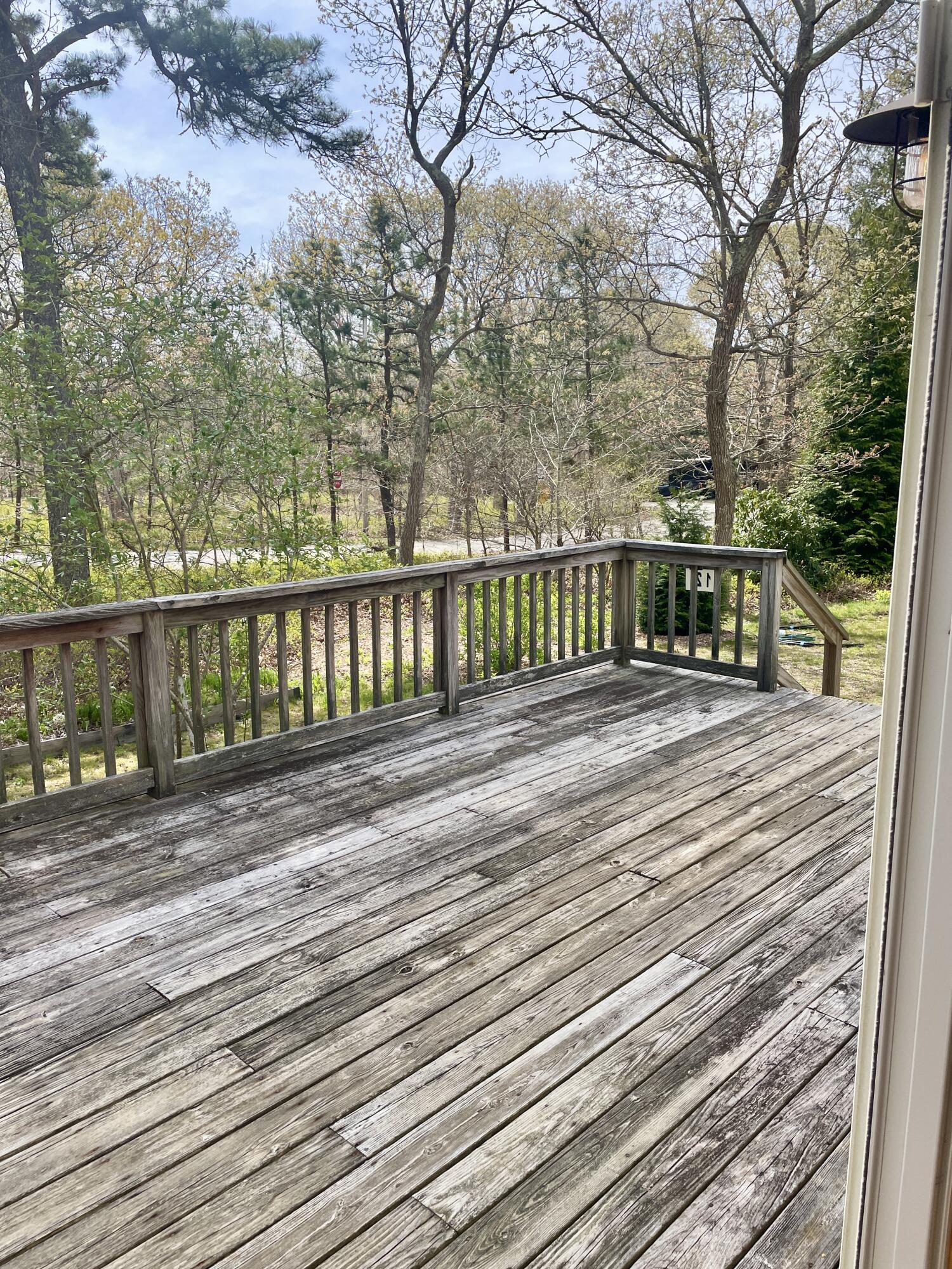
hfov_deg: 53.1
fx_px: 953
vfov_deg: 67.3
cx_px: 476
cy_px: 634
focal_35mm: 26
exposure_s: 1/1575
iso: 32
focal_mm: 4.2
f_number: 1.6
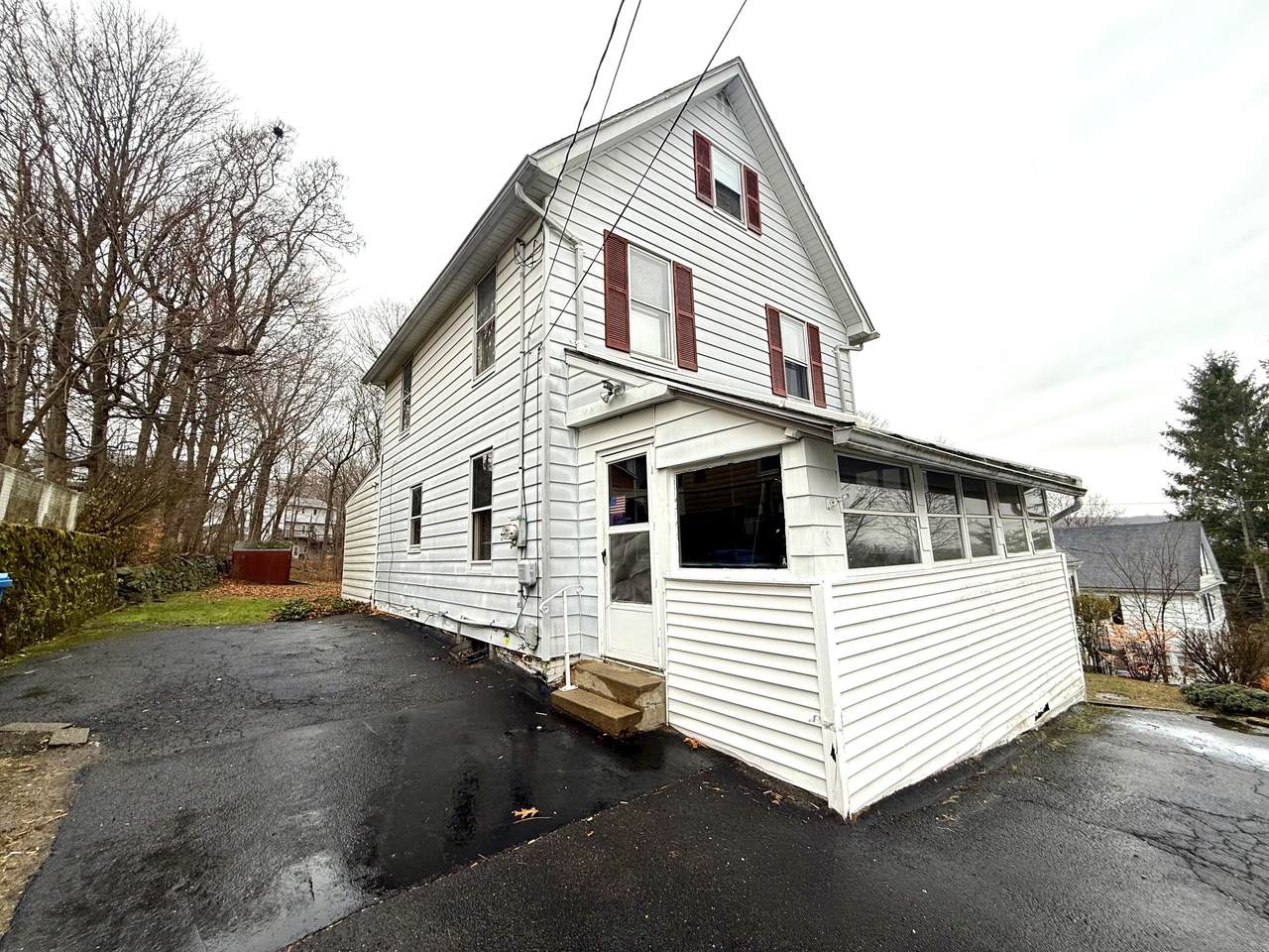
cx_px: 634
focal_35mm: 14
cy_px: 476
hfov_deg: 102.1
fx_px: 513
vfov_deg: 85.7
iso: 40
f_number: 2.2
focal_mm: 2.22
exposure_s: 1/100
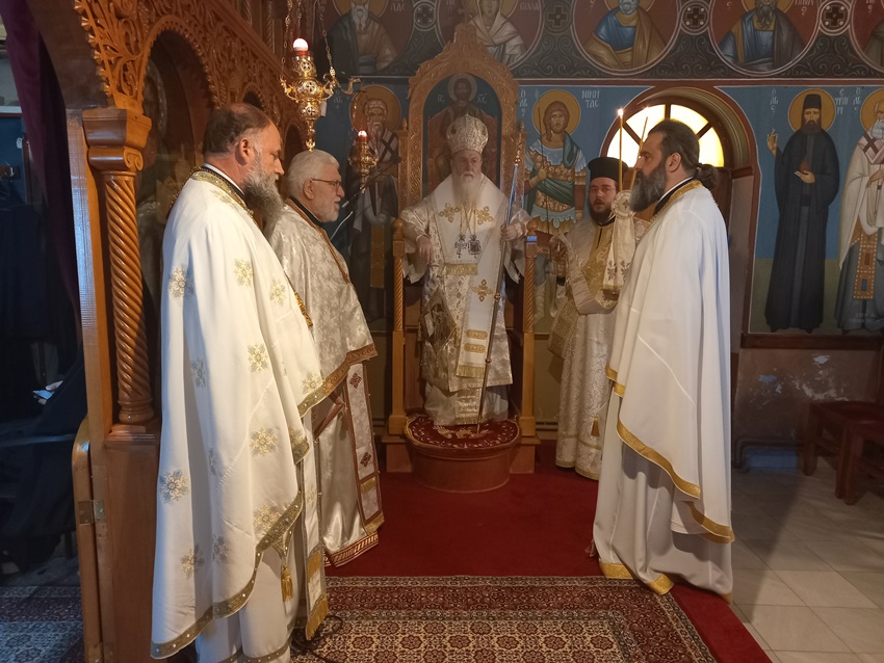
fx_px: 639
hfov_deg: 69.4
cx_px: 442
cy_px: 332
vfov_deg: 54.9
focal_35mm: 25
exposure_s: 1/20
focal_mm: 4.6
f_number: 2
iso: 400
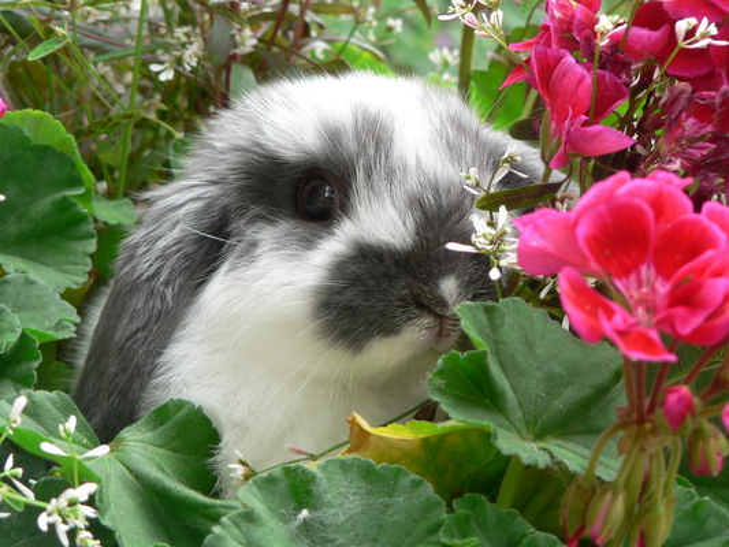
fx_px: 2296
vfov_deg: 13.6
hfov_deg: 18.0
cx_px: 364
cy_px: 274
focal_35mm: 109
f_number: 3.2
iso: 80
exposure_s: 1/50
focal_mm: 18.2
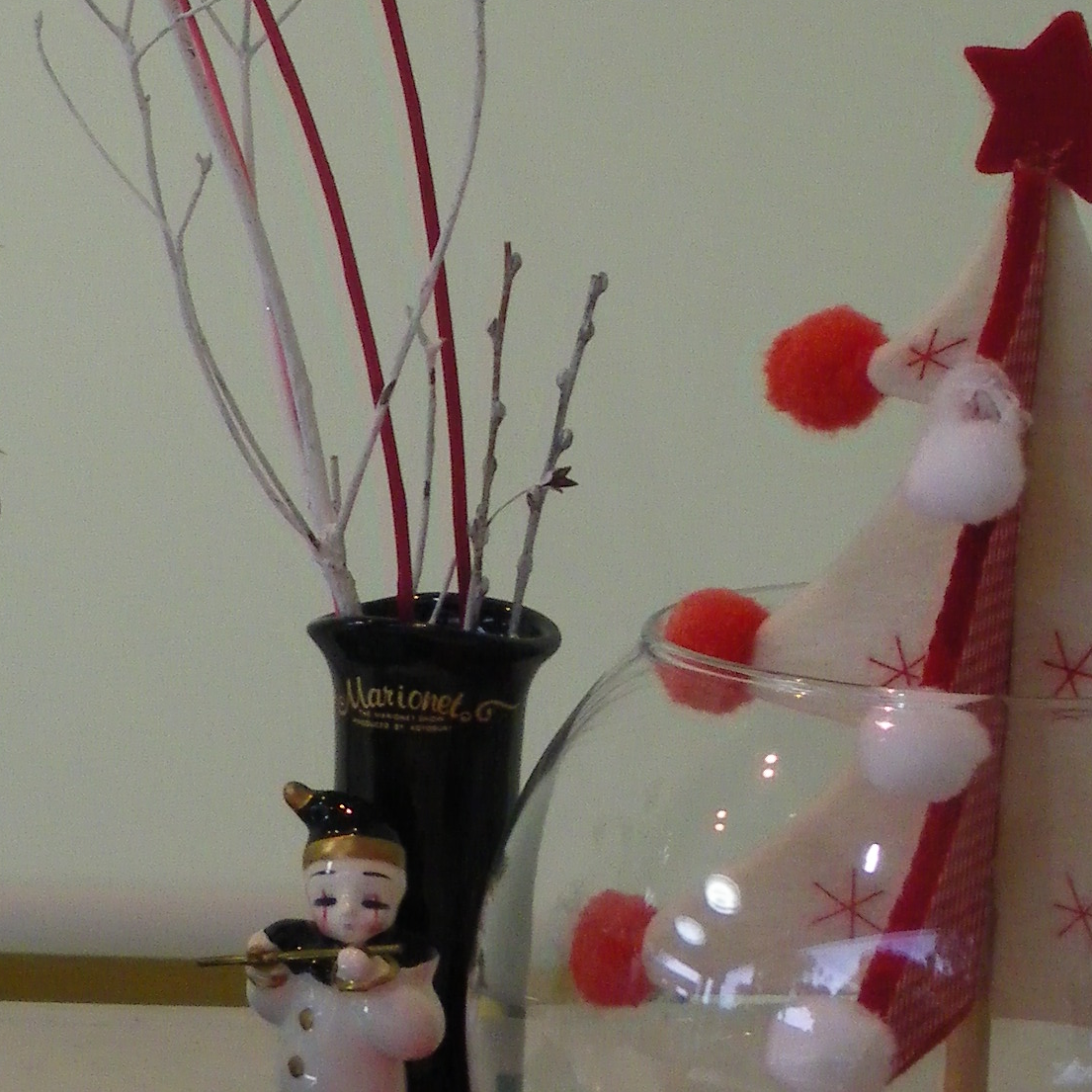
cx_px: 265
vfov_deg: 18.4
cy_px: 318
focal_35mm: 94
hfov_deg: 18.4
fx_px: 3355
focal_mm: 6.3
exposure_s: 1/50
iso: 250
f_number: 3.5
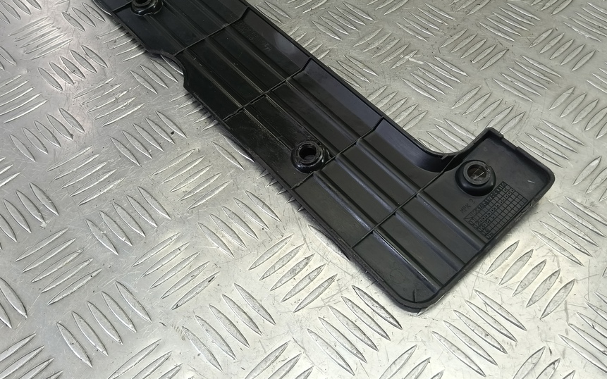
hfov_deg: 64.6
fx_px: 480
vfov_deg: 42.3
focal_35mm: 29
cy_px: 115
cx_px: 299
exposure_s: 1/50
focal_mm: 4.11
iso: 116
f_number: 1.6
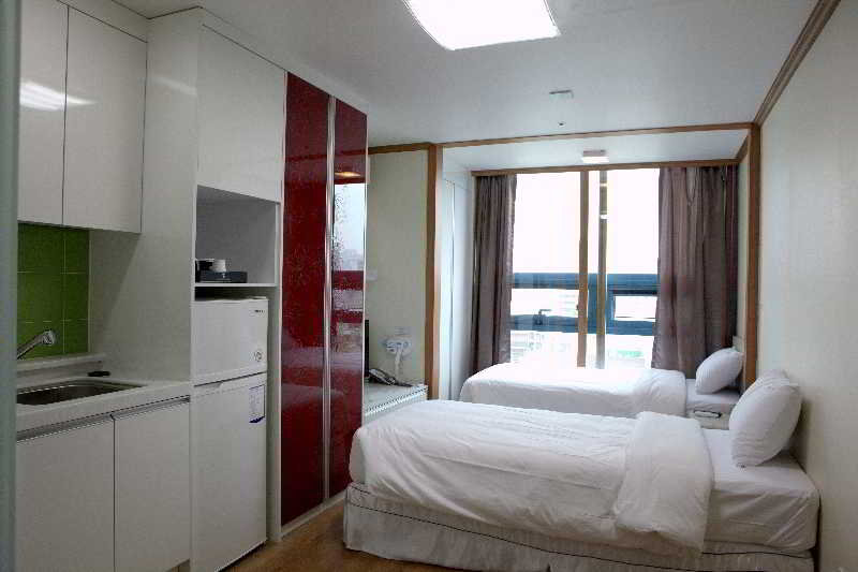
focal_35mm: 23
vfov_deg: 55.1
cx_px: 429
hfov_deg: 76.1
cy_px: 286
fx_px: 548
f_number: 8
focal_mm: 24
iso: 1250
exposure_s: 1/60
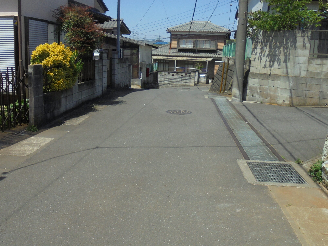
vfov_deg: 42.8
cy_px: 104
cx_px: 162
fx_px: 313
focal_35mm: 33
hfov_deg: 55.3
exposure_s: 1/1000
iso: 100
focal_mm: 4.6
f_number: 3.5
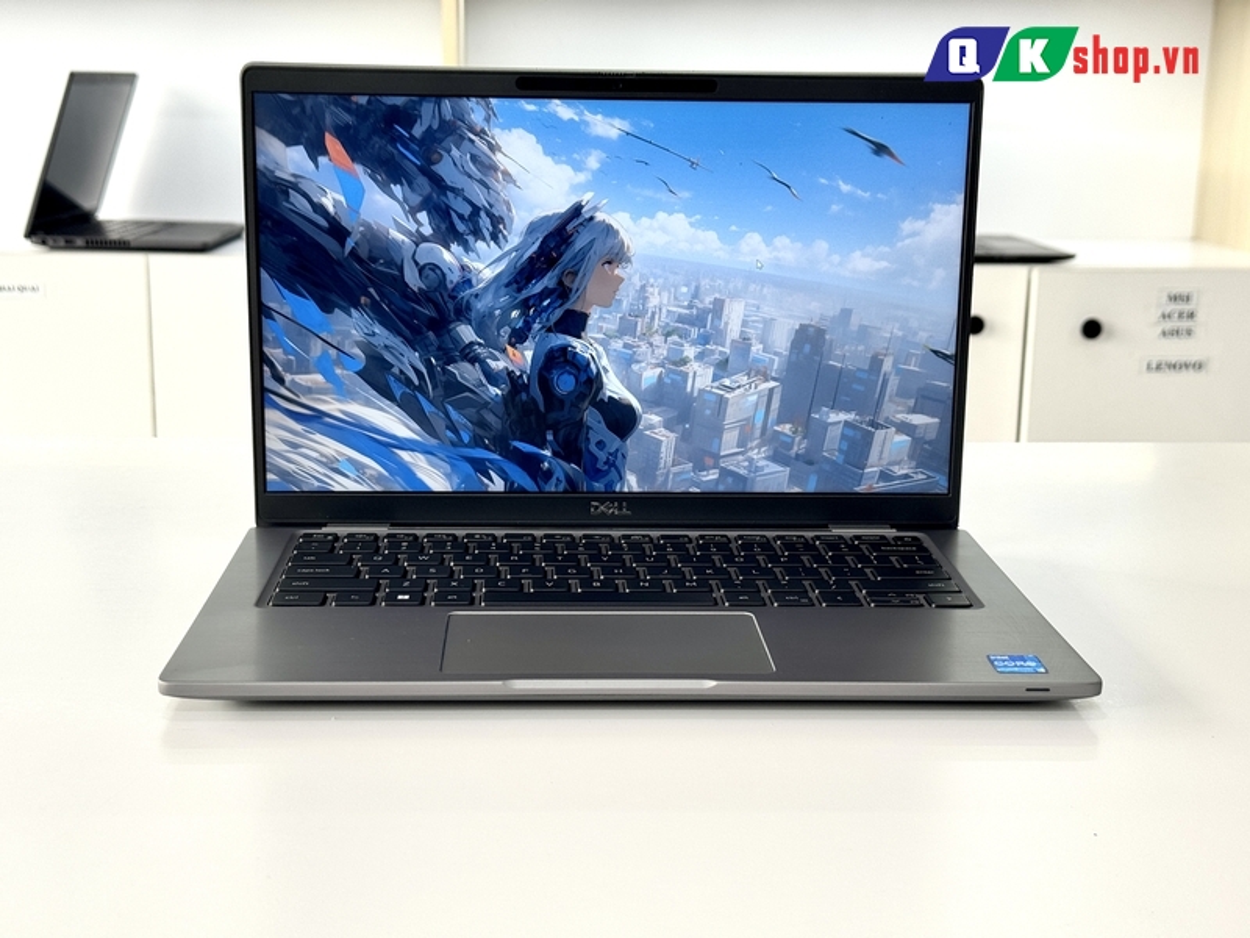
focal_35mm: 48
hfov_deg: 39.7
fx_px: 1733
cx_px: 625
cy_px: 469
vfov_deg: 30.3
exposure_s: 1/163
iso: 64
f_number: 1.78
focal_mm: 6.76
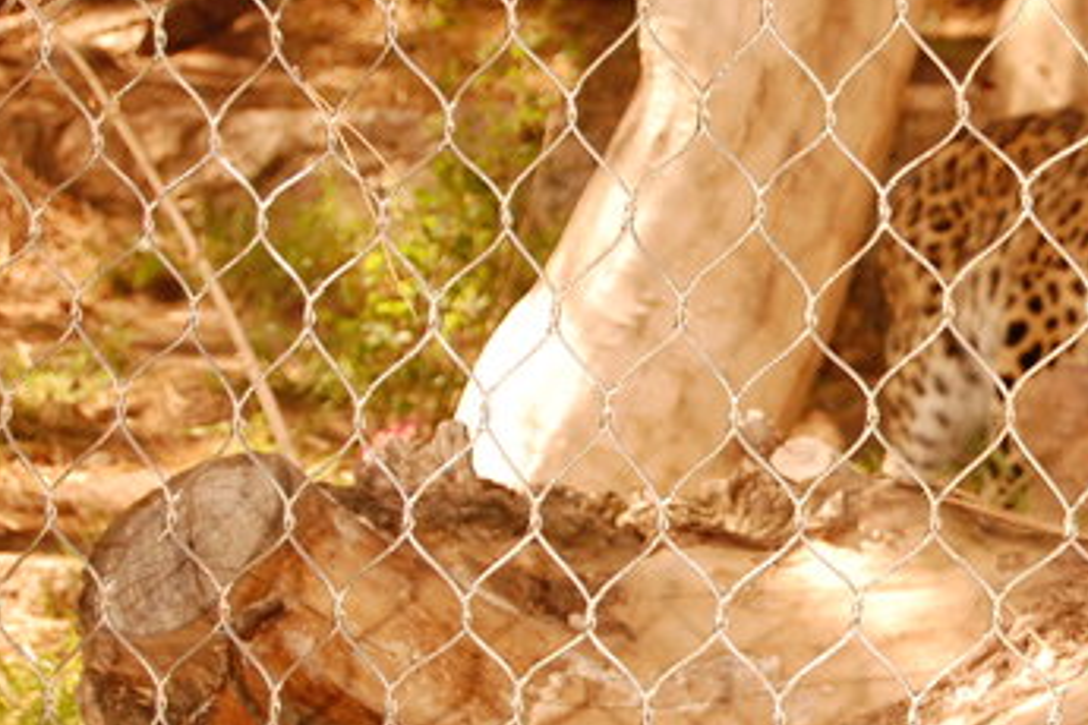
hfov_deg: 10.6
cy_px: 309
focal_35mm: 191
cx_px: 1192
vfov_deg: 7.2
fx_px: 5777
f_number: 5.6
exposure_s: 1/320
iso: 400
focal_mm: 55
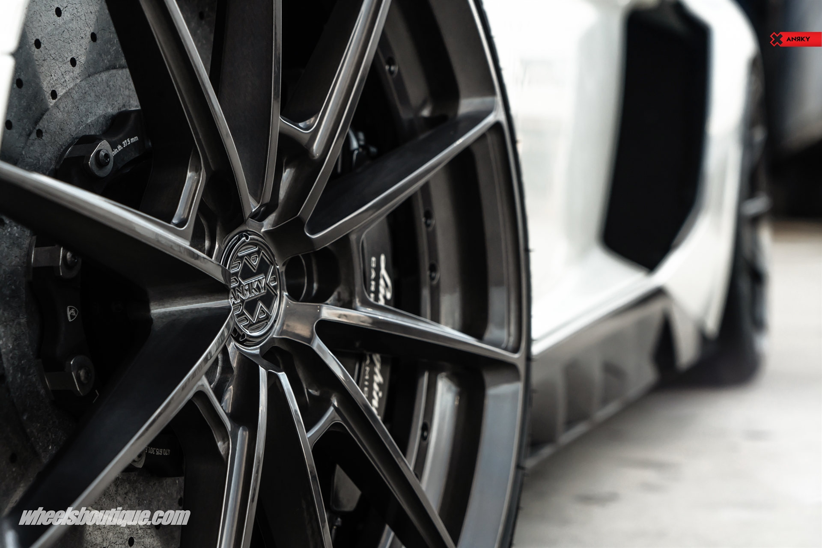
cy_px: 274
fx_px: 1598
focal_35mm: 70
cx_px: 411
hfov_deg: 28.8
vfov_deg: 19.5
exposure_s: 1/100
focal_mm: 70
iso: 640
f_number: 6.3
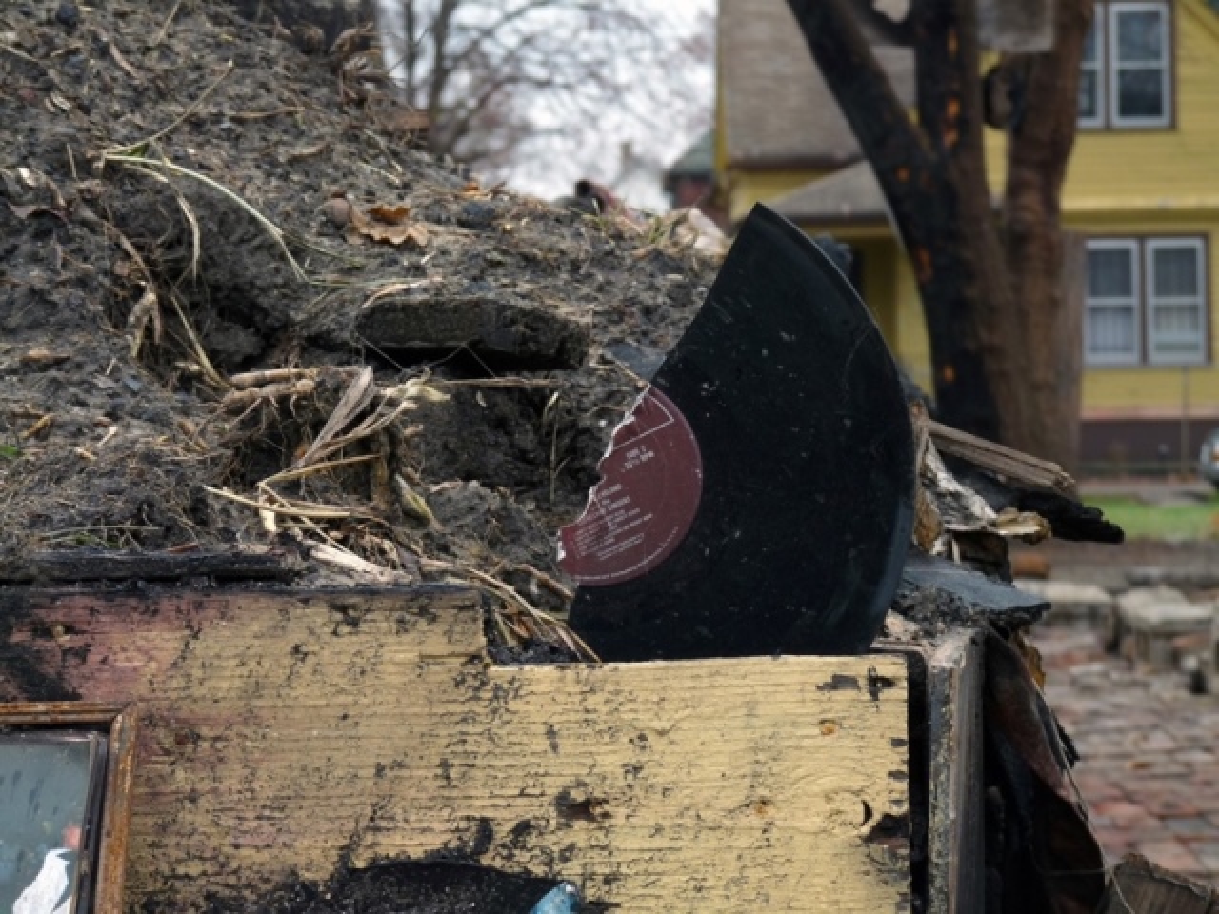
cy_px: 457
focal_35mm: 129
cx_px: 610
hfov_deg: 15.3
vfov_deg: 11.5
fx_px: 4543
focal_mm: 23
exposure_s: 1/160
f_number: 4
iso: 100
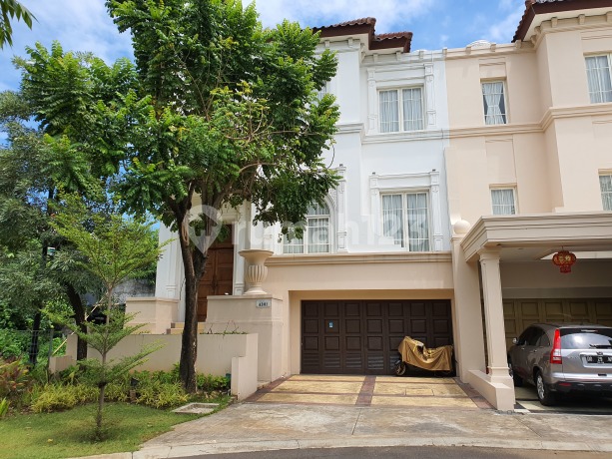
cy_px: 230
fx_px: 460
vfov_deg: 53.1
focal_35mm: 26
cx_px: 306
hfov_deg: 67.3
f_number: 2.4
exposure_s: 1/1316
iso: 50
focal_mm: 4.3
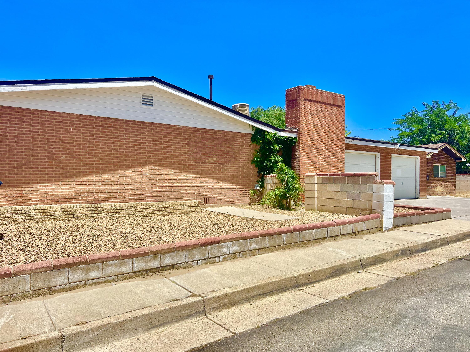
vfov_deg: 53.1
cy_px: 176
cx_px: 235
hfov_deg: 67.3
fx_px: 353
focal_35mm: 26
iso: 50
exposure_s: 1/5076
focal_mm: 5.7
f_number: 1.5
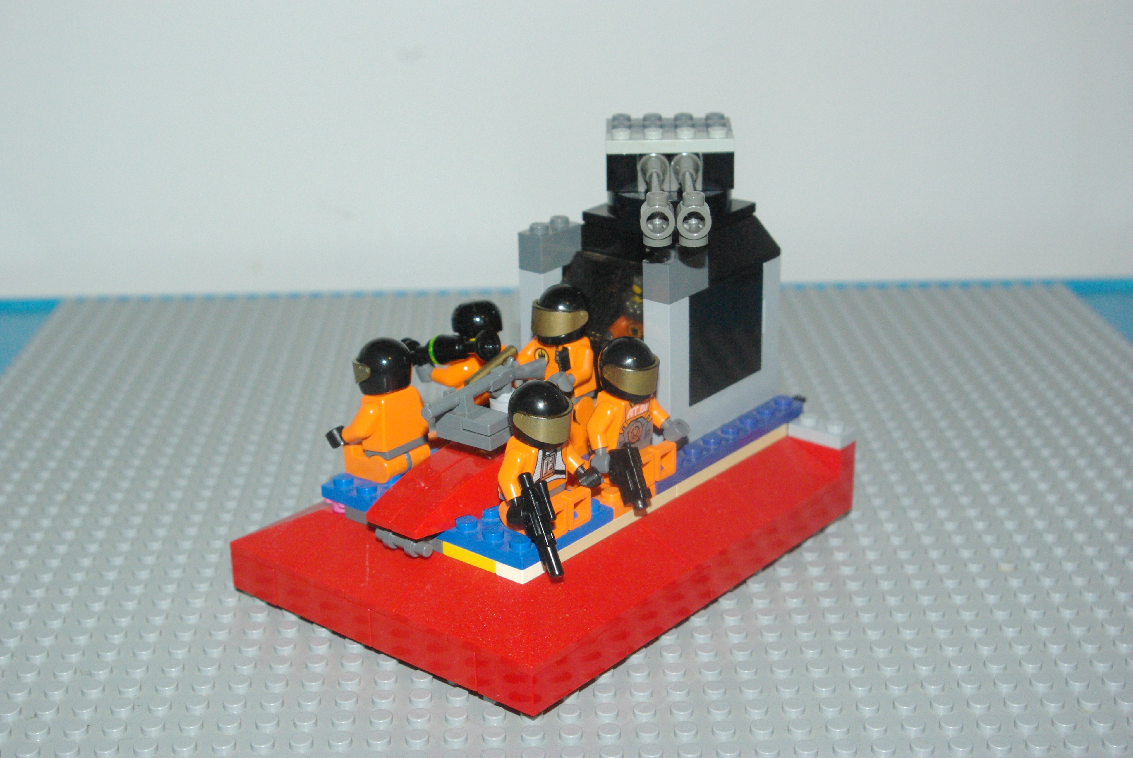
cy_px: 379
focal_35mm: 57
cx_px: 566
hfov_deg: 35.0
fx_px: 1796
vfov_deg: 23.8
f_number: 8
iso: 1600
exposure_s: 1/60
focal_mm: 38
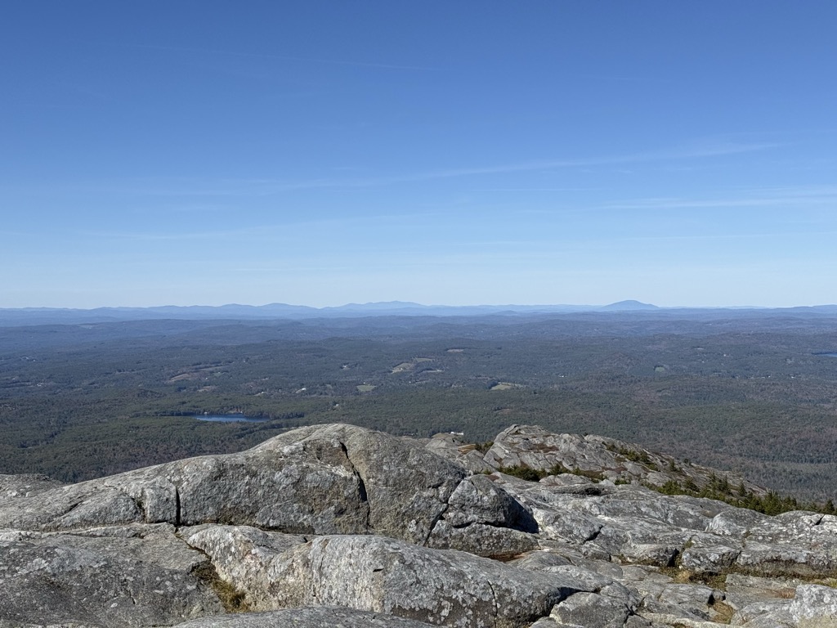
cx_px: 418
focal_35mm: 48
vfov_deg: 30.3
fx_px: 1161
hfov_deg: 39.7
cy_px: 314
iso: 64
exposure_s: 1/7874
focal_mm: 6.76
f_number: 1.78
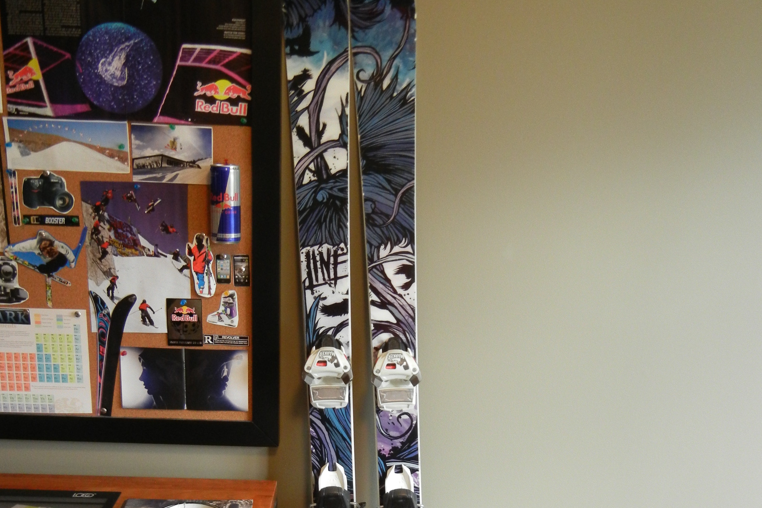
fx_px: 889
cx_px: 382
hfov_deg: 46.4
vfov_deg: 31.2
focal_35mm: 42
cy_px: 398
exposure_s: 1/11
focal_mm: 5.4
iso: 400
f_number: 3.5
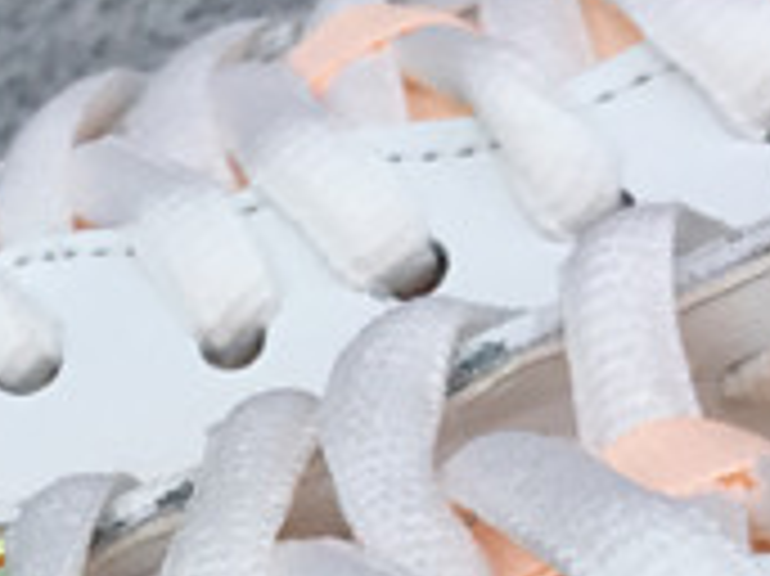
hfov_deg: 11.5
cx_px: -455
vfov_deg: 8.4
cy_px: 1307
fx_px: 3623
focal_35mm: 163
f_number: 2.4
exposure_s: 1/550
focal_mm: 3.3
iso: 25
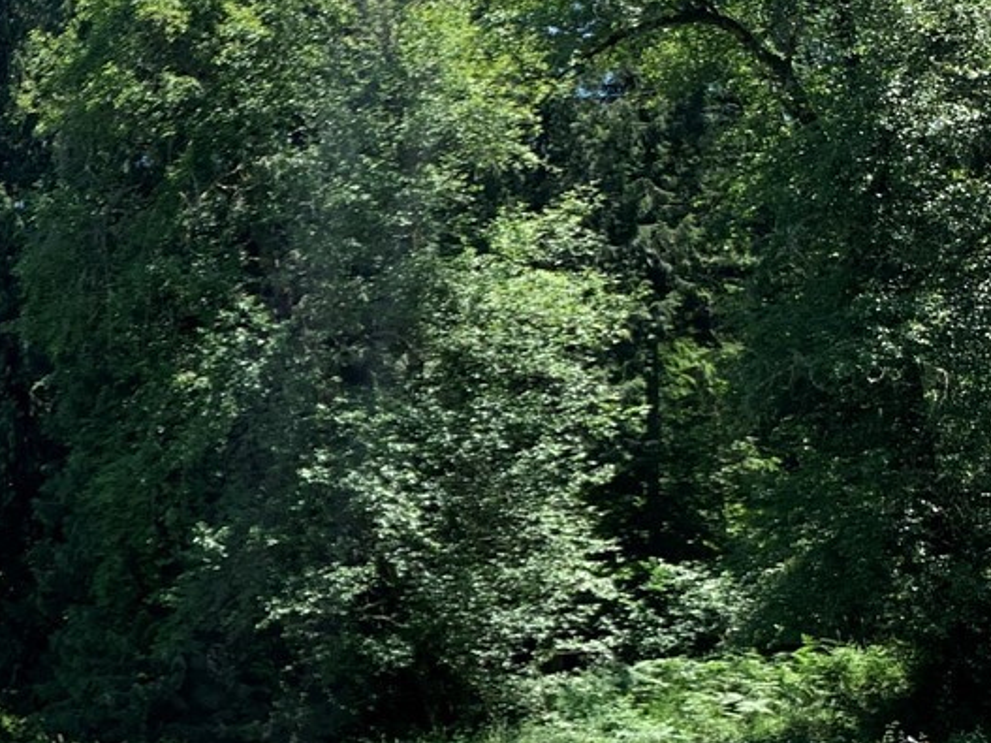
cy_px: 640
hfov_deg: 22.7
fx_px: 2261
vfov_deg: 18.4
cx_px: -201
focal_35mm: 79
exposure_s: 1/864
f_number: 1.8
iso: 25
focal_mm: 4.25
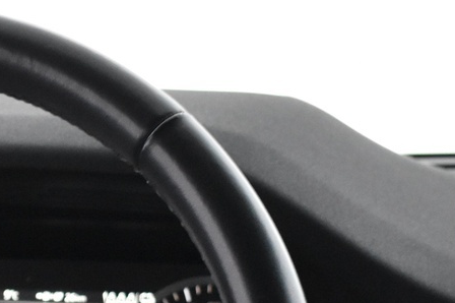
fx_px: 1920
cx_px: -157
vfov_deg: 8.8
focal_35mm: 152
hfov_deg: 13.0
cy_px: 450
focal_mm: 28
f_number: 4.2
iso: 3200
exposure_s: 1/30
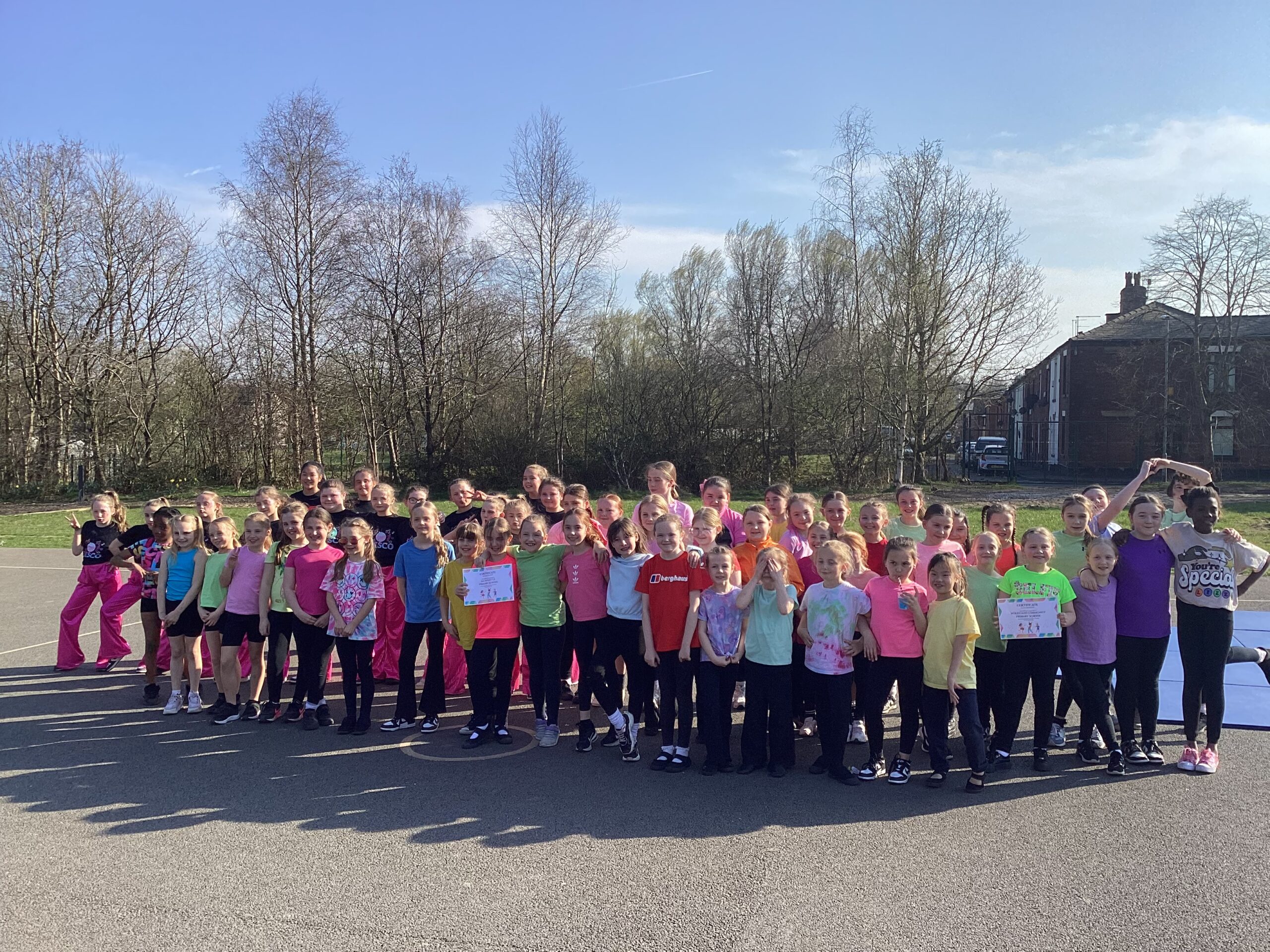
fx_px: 1137
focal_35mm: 31
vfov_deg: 45.4
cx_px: 635
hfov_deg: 58.4
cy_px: 476
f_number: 2.4
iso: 25
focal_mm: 3.3
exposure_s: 1/886
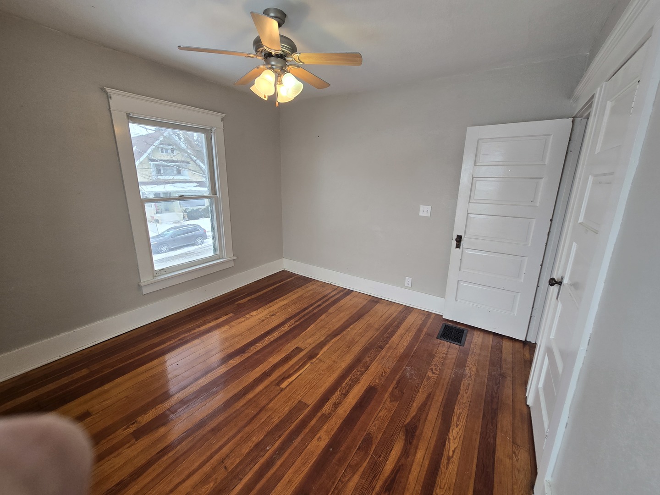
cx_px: 330
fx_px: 248
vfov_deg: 89.9
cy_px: 248
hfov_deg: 106.2
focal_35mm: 13
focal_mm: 2.2
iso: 64
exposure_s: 1/60
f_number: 2.2
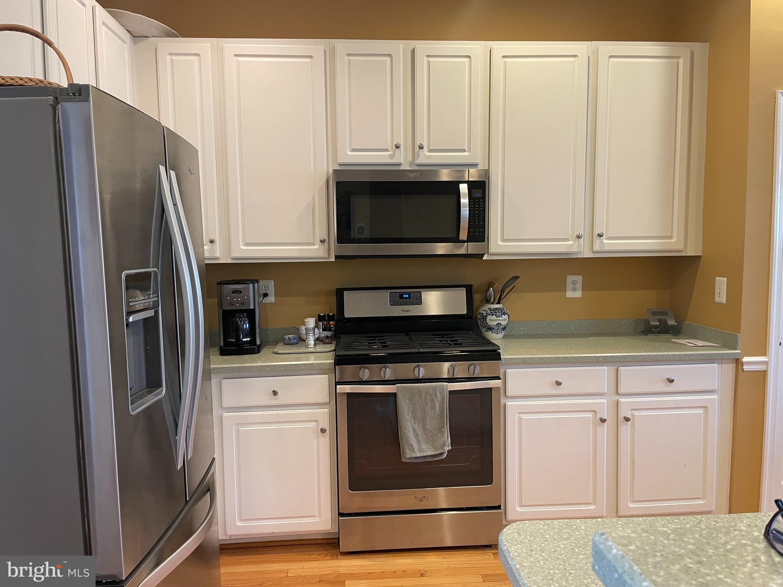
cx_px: 392
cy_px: 294
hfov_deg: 67.3
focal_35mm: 26
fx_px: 588
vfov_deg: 53.1
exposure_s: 1/60
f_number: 1.6
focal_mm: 4.2
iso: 125
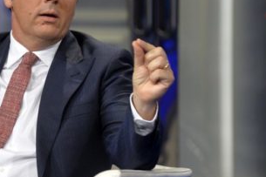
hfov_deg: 4.5
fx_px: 3367
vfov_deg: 3.0
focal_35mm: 456
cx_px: 65
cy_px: 71
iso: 2500
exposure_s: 1/320
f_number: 5
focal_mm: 200
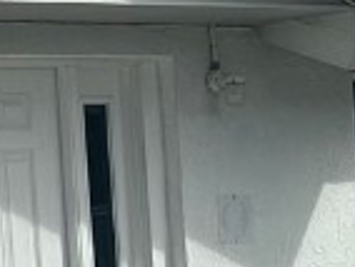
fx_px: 1777
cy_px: 147
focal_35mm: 173
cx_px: -415
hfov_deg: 10.3
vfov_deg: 8.6
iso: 80
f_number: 1.78
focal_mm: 6.86
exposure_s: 1/10753
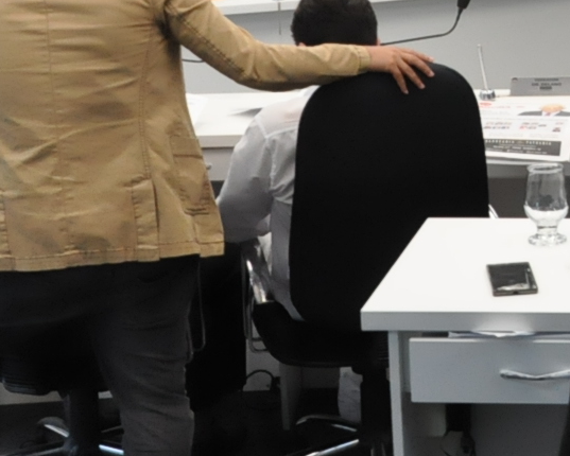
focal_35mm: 101
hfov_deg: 17.4
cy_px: -60
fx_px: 1704
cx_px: 813
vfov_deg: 14.8
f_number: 6.3
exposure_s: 1/160
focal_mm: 18
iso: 2000
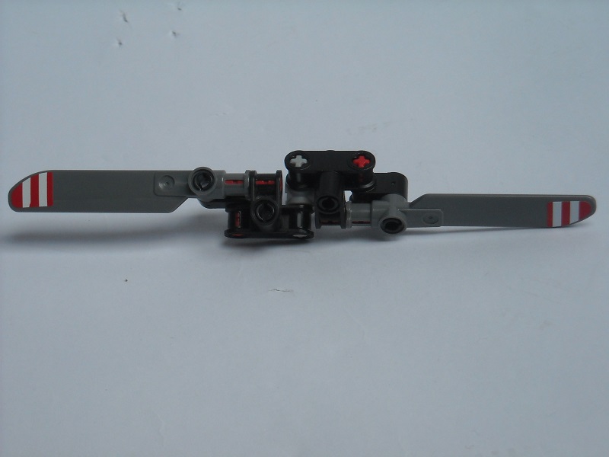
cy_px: 228
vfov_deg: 14.1
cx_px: 304
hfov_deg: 18.7
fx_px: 1847
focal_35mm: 105
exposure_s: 1/125
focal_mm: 17.1
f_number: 4.7
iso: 161
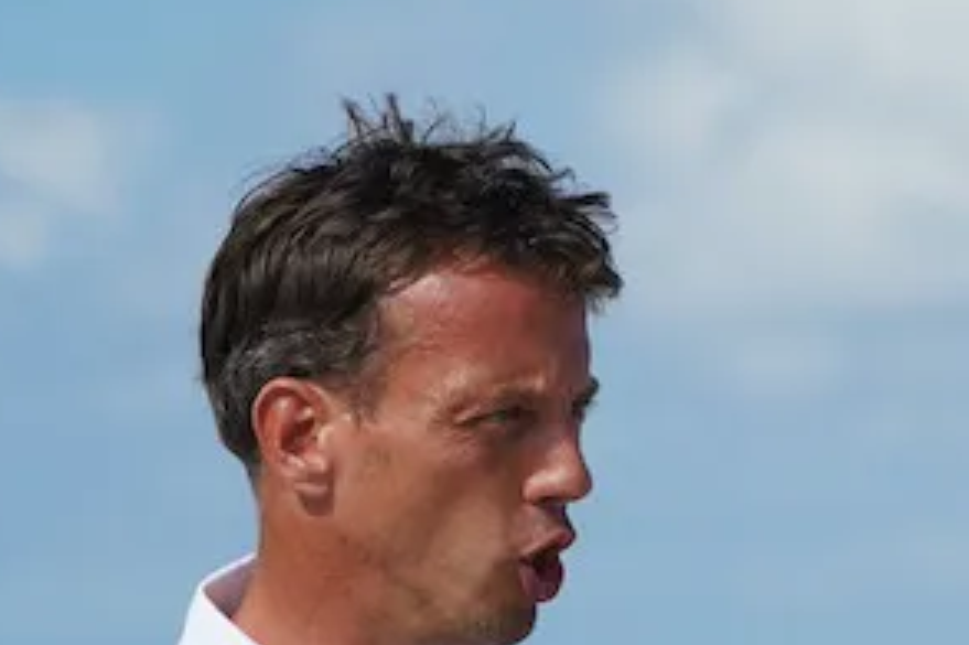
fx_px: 13773
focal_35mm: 512
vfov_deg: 2.7
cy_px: 852
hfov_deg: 4.0
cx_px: 1339
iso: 640
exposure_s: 1/3200
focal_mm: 150
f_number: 7.1
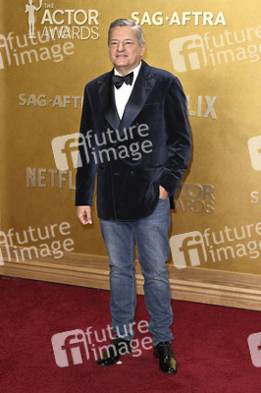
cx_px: 130
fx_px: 599
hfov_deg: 24.6
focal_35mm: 55
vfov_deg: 36.3
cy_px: 196
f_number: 5.6
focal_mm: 55
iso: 2500
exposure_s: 1/320
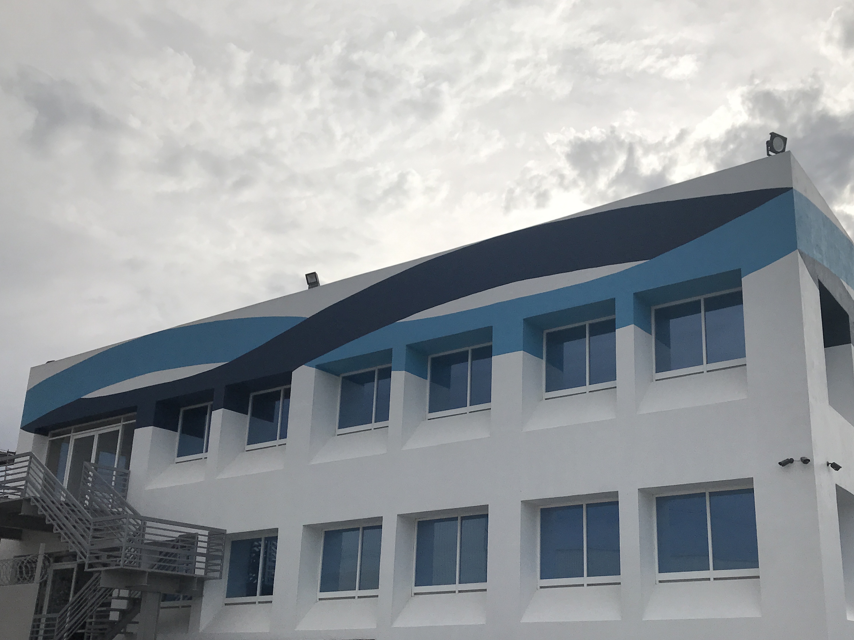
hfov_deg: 48.5
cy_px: 407
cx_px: 532
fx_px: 937
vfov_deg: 37.5
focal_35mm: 38
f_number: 1.8
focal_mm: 3.99
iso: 20
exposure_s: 1/4167
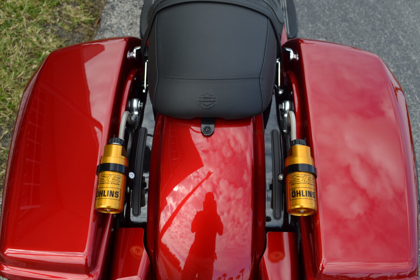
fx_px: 385
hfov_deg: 57.2
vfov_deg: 40.0
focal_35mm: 33
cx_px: 210
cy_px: 140
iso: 100
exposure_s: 1/160
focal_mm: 22
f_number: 6.3
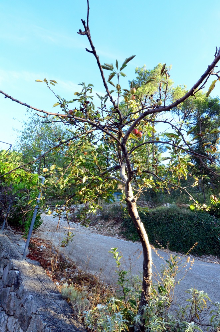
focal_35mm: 18
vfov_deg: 90.1
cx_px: 110
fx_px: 166
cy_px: 166
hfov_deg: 67.1
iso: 2000
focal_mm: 12
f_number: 18
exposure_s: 1/80
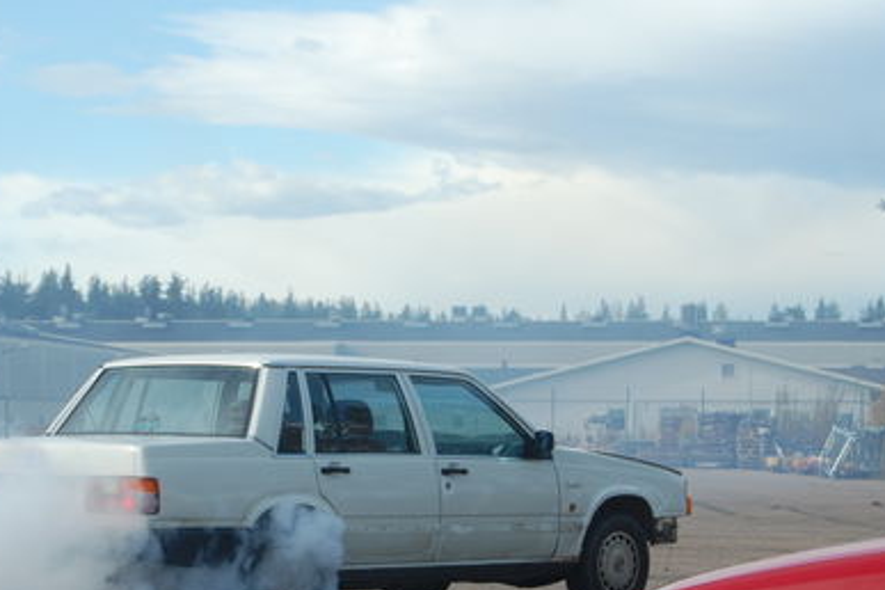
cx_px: 332
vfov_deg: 11.5
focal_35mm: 119
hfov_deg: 17.2
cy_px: 451
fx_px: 2925
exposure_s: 1/250
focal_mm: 48
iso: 200
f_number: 8
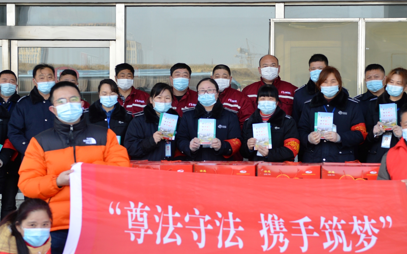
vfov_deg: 20.8
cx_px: 243
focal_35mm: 62
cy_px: 188
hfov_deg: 32.9
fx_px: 688
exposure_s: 1/640
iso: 400
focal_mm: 38
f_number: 3.2
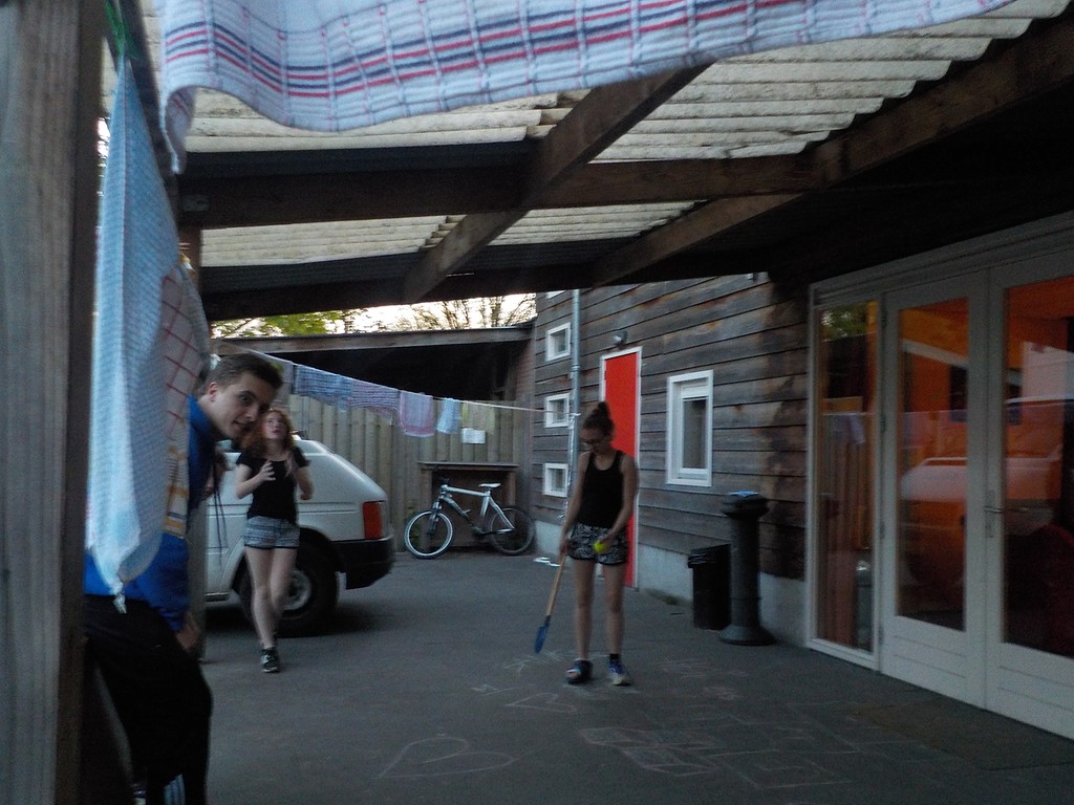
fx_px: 931
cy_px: 402
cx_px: 537
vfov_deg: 46.8
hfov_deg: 60.0
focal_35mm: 30
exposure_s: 1/20
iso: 400
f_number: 3.3
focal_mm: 4.1
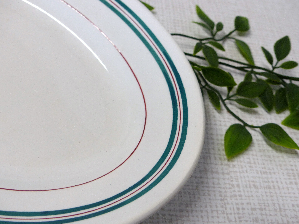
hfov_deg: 46.8
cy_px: 112
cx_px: 150
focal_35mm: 40
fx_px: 346
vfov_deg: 36.0
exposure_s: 1/25
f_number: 2.8
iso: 100
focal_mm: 7.1
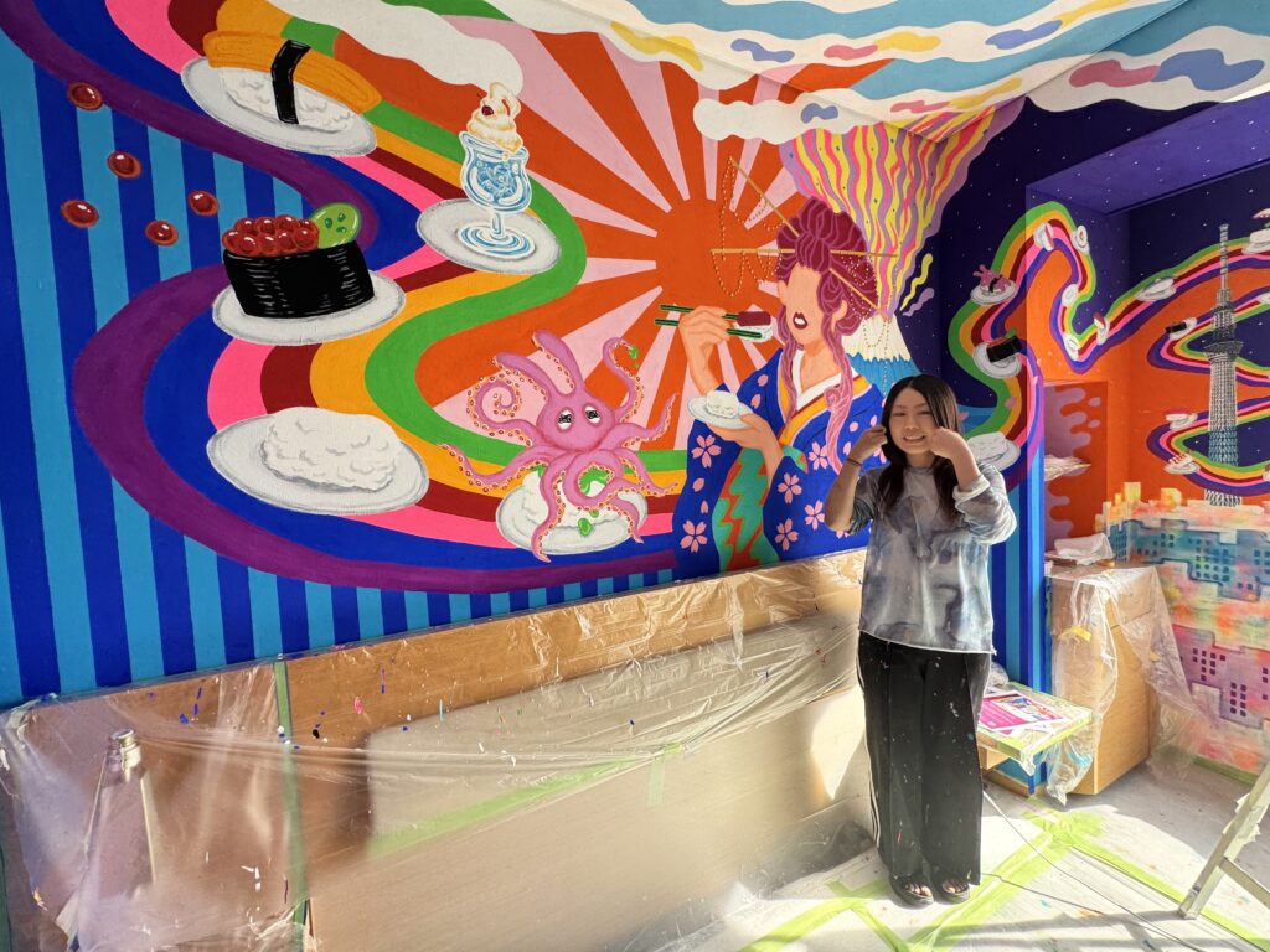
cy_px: 476
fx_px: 514
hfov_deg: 102.1
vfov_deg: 85.7
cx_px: 635
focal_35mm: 14
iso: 50
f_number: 2.2
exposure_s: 1/99
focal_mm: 2.22
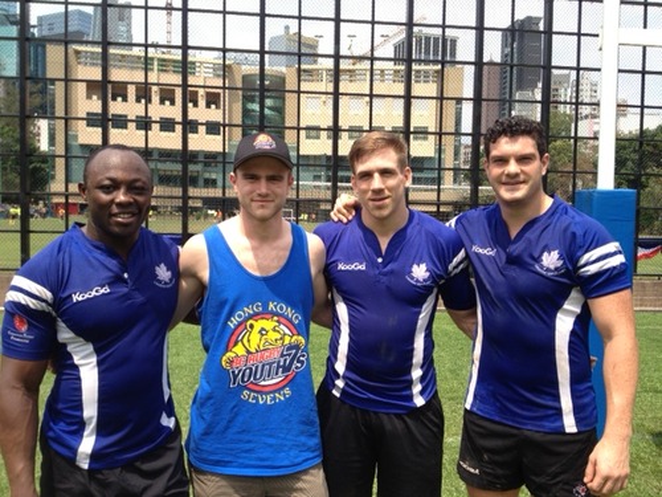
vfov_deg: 40.7
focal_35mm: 35
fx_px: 669
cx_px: 331
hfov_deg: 52.6
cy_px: 248
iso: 50
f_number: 2.4
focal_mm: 4.28
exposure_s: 1/951
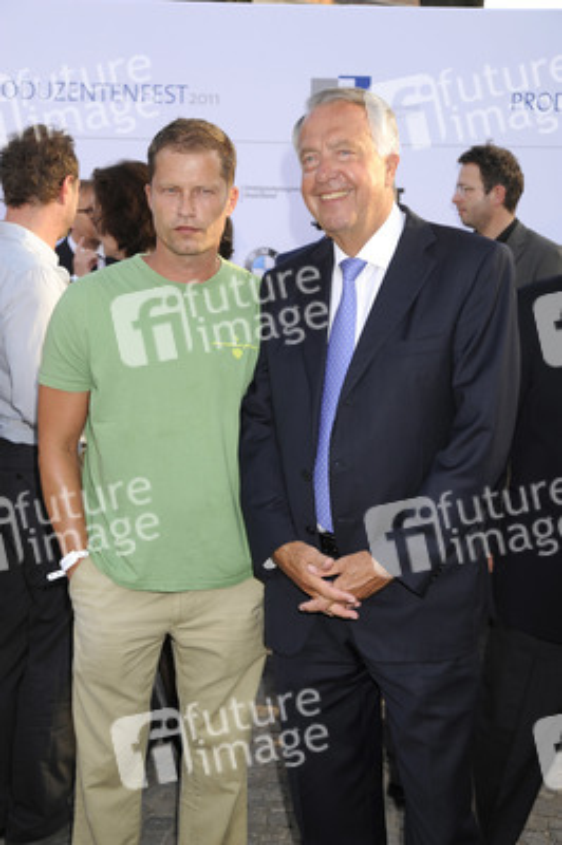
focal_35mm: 48
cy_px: 422
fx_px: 1126
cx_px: 281
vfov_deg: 41.1
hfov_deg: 28.0
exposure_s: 1/200
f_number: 5.6
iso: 320
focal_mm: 48
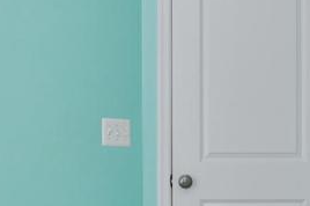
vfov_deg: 15.7
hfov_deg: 23.6
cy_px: 179
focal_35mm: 86
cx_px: 192
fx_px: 740
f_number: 2.8
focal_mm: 16
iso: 400
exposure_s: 1/250
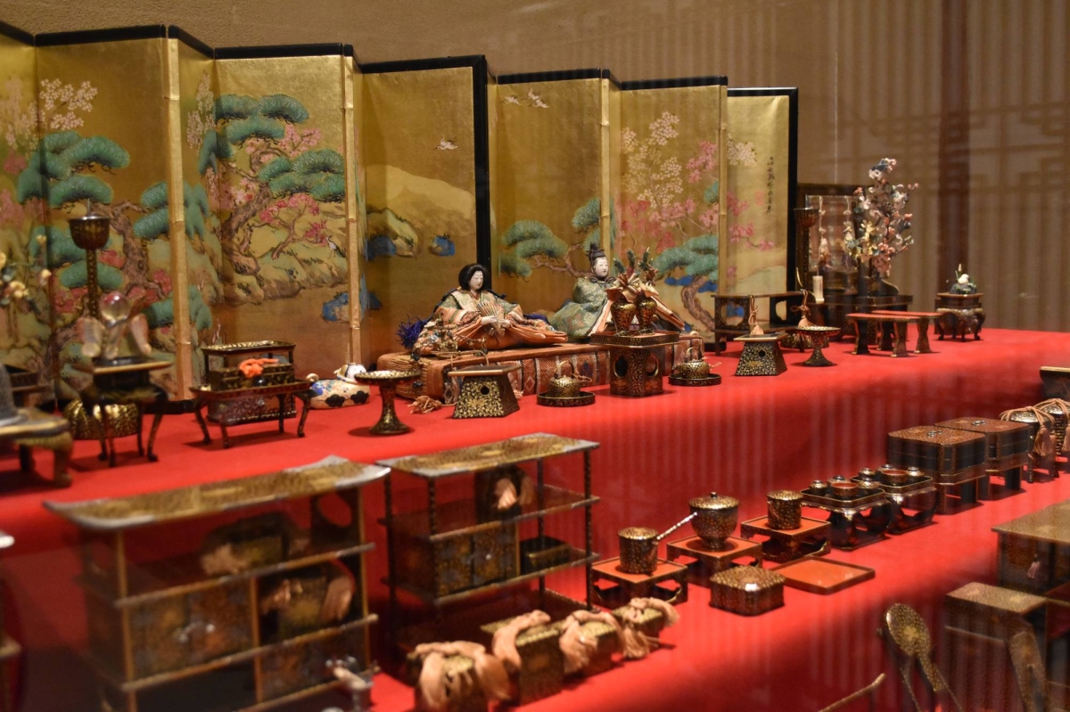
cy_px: 356
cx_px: 535
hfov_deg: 53.2
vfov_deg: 36.8
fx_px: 1070
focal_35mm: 36
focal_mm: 24
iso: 3200
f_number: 4
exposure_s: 1/50
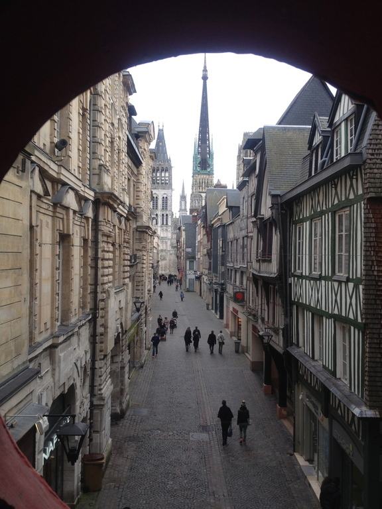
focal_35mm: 35
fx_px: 515
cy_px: 254
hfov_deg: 40.7
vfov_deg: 52.6
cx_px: 191
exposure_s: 1/211
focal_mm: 4.28
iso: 50
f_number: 2.4
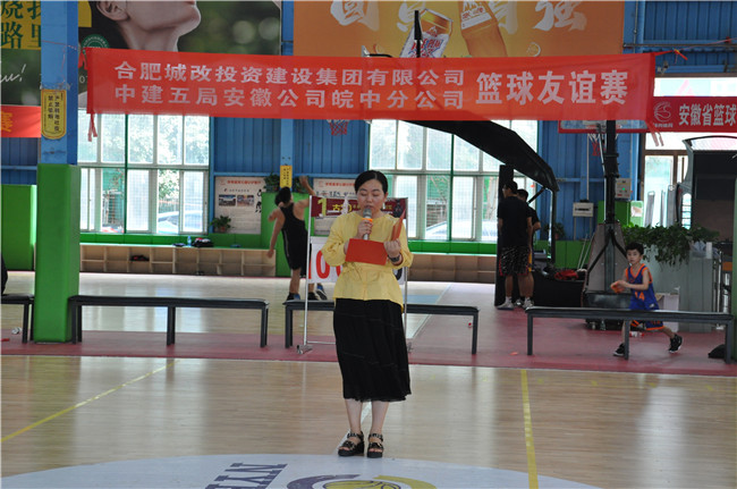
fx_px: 1594
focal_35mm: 78
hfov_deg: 26.0
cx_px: 368
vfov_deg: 17.4
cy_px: 244
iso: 1000
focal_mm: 52
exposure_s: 1/80
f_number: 9
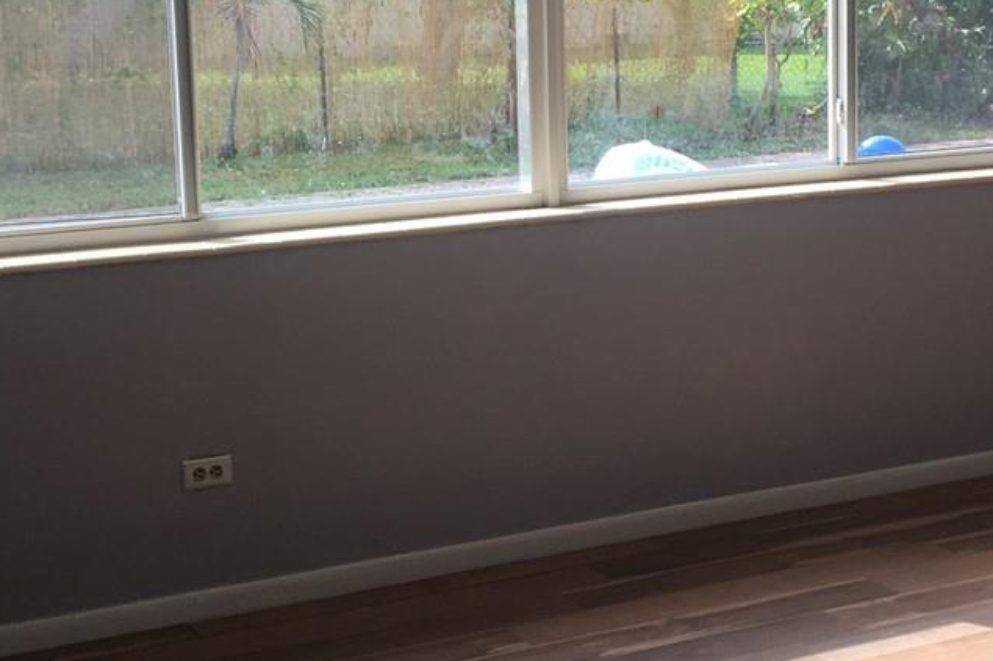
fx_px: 2096
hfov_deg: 26.4
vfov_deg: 17.9
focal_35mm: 76
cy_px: 194
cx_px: 712
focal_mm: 4.15
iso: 25
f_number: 2.2
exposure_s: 1/323
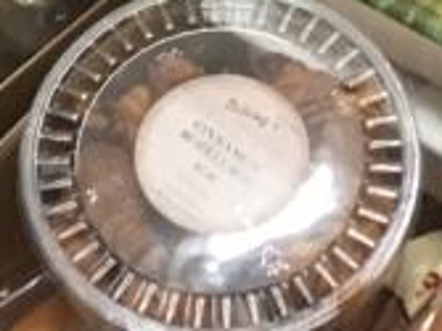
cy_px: -789
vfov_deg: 6.3
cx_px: 204
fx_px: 2654
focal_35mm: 208
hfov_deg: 9.5
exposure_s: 1/30
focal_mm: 4.15
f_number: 2.2
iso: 200
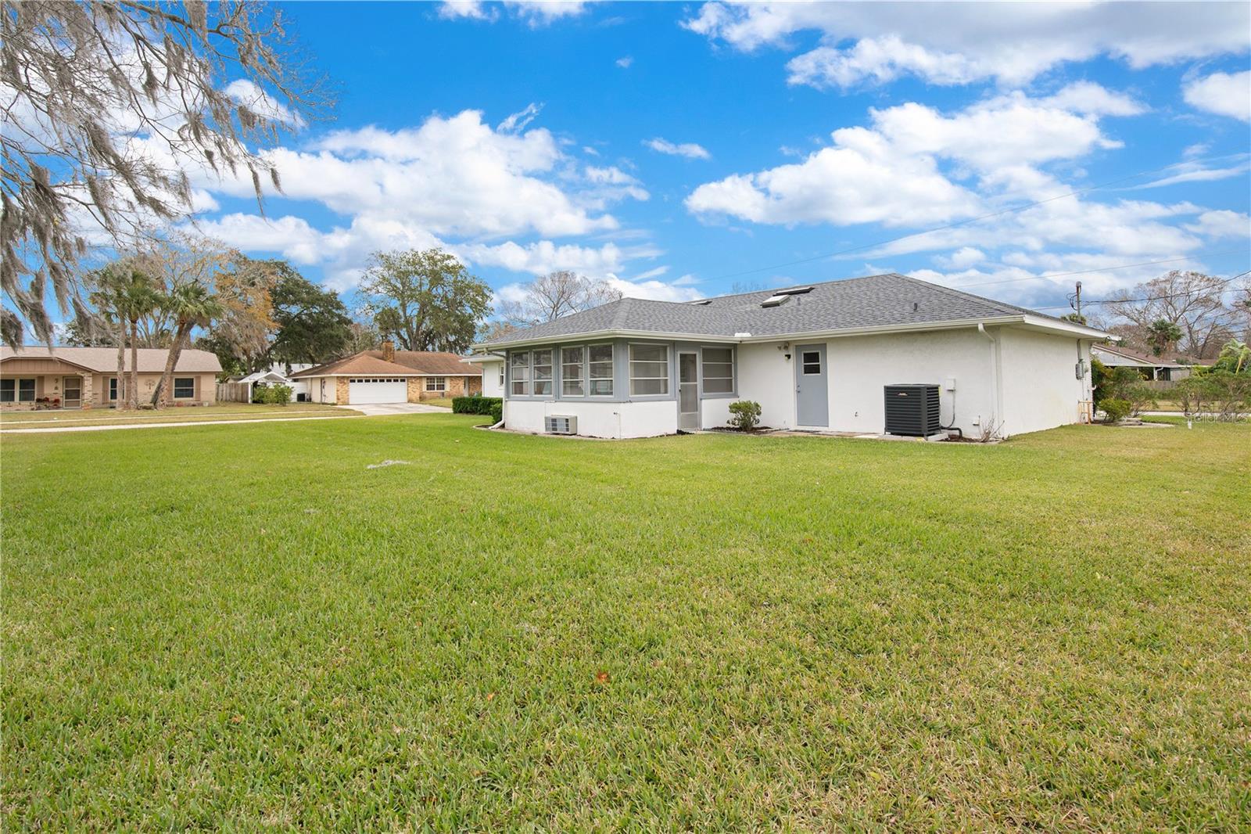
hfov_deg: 96.7
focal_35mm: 16
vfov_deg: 73.7
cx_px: 626
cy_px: 417
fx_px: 556
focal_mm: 16
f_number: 7.1
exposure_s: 1/100
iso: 100
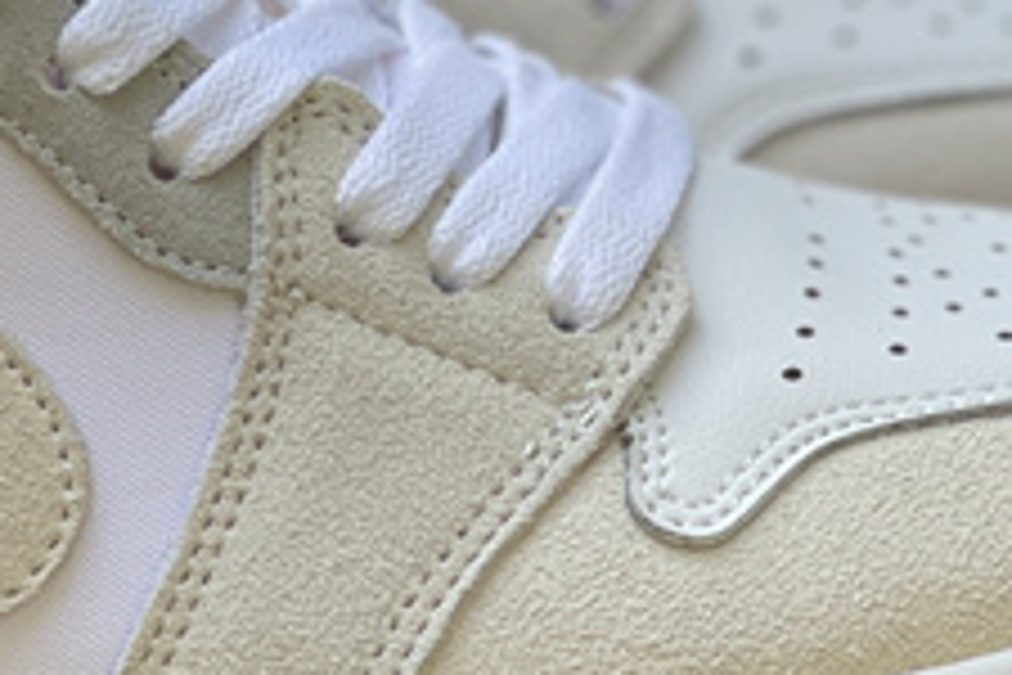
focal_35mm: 219
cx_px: 162
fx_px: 6156
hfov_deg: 9.4
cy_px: 457
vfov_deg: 6.3
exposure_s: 1/121
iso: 40
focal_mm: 7.5
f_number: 2.2
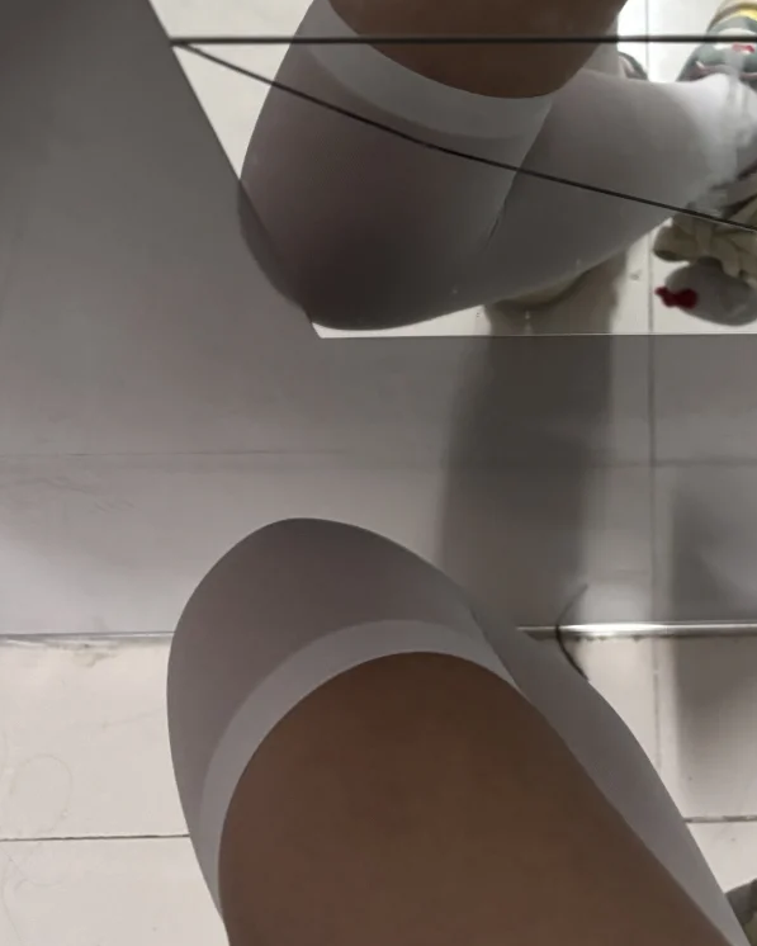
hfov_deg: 29.7
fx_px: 1372
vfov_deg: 35.1
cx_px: 664
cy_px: 41
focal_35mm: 49
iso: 500
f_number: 1.6
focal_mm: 5.96
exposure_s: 1/33
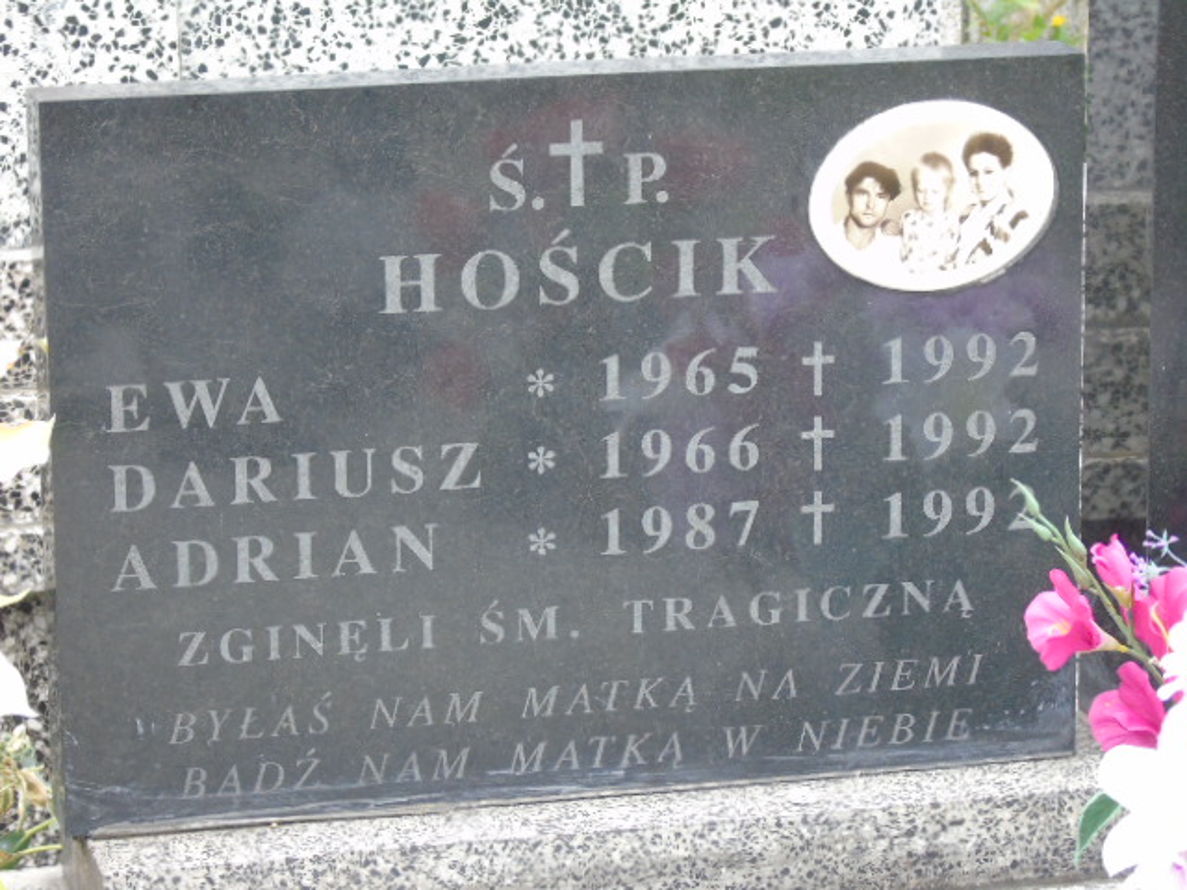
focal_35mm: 142
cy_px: 445
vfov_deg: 10.4
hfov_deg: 13.9
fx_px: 4869
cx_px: 594
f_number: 4.7
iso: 400
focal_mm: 25
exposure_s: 1/100
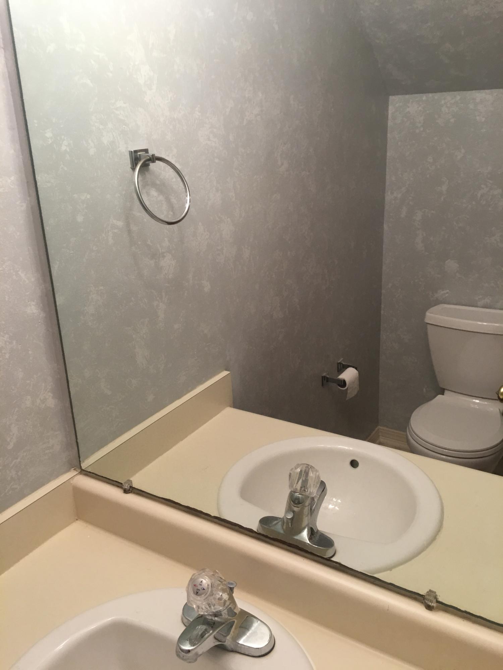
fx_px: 562
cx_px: 252
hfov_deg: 48.2
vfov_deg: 61.7
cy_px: 335
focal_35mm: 29
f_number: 2.2
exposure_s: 1/15
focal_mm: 4.15
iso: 40
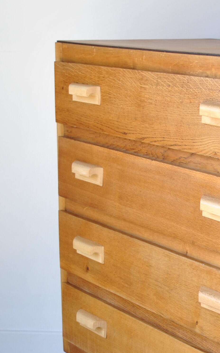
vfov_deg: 21.6
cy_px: 225
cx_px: 266
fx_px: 921
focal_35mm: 96
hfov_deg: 13.2
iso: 100
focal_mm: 24
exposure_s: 1/40
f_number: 4.5
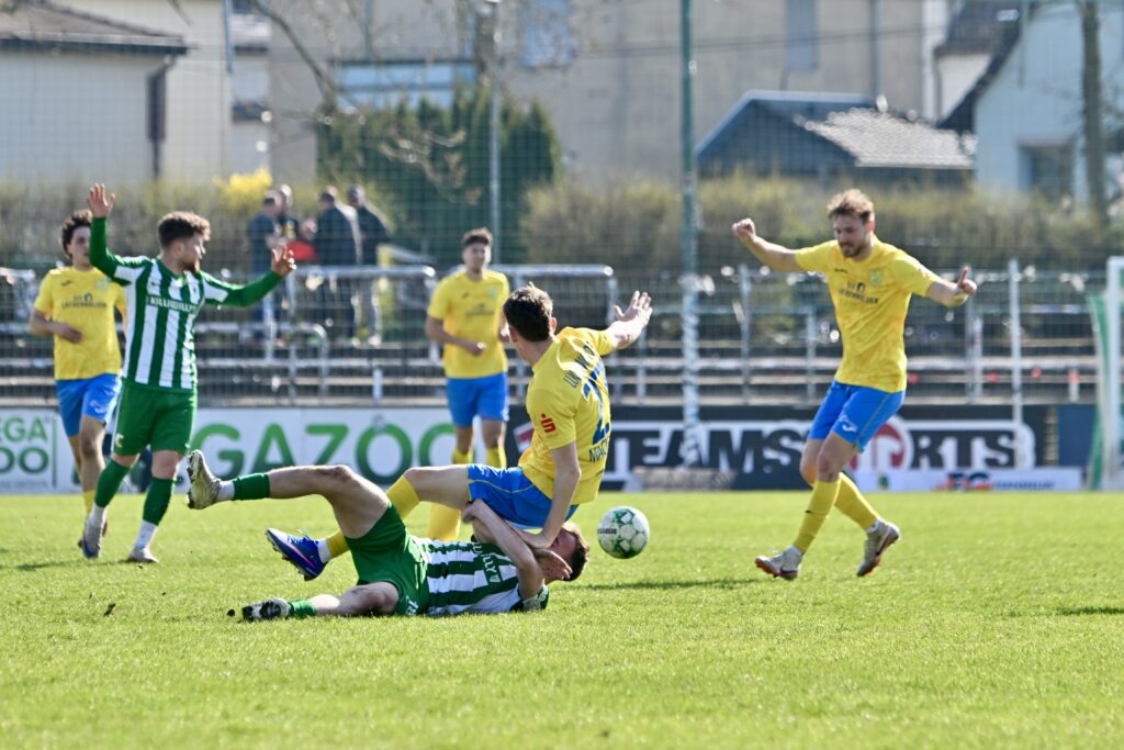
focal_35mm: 240
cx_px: 562
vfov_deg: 5.7
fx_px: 7494
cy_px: 375
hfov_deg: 8.6
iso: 320
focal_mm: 240
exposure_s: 1/1250
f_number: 5.6
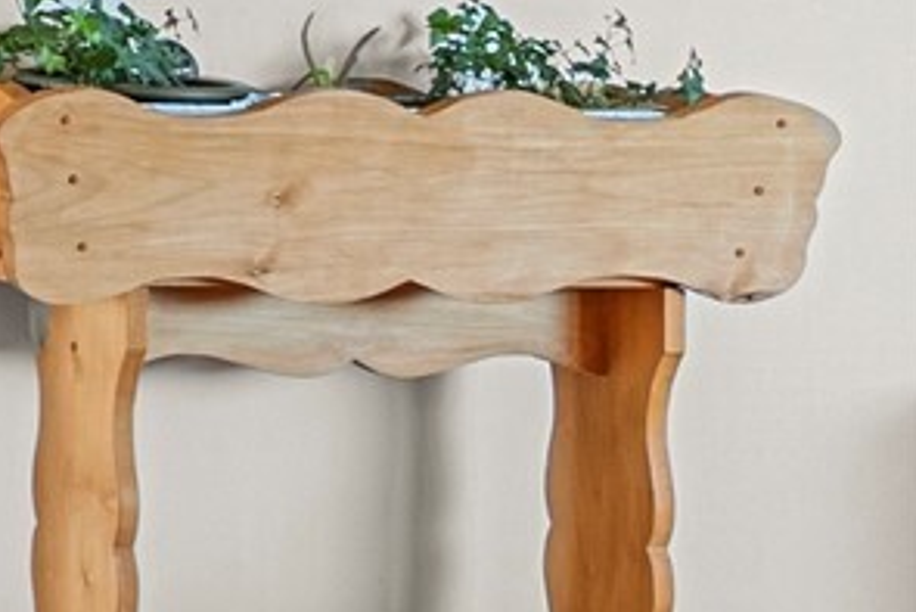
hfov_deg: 10.8
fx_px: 3513
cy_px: -186
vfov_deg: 9.8
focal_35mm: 138
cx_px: -1709
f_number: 2.8
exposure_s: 1/50
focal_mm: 24
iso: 200
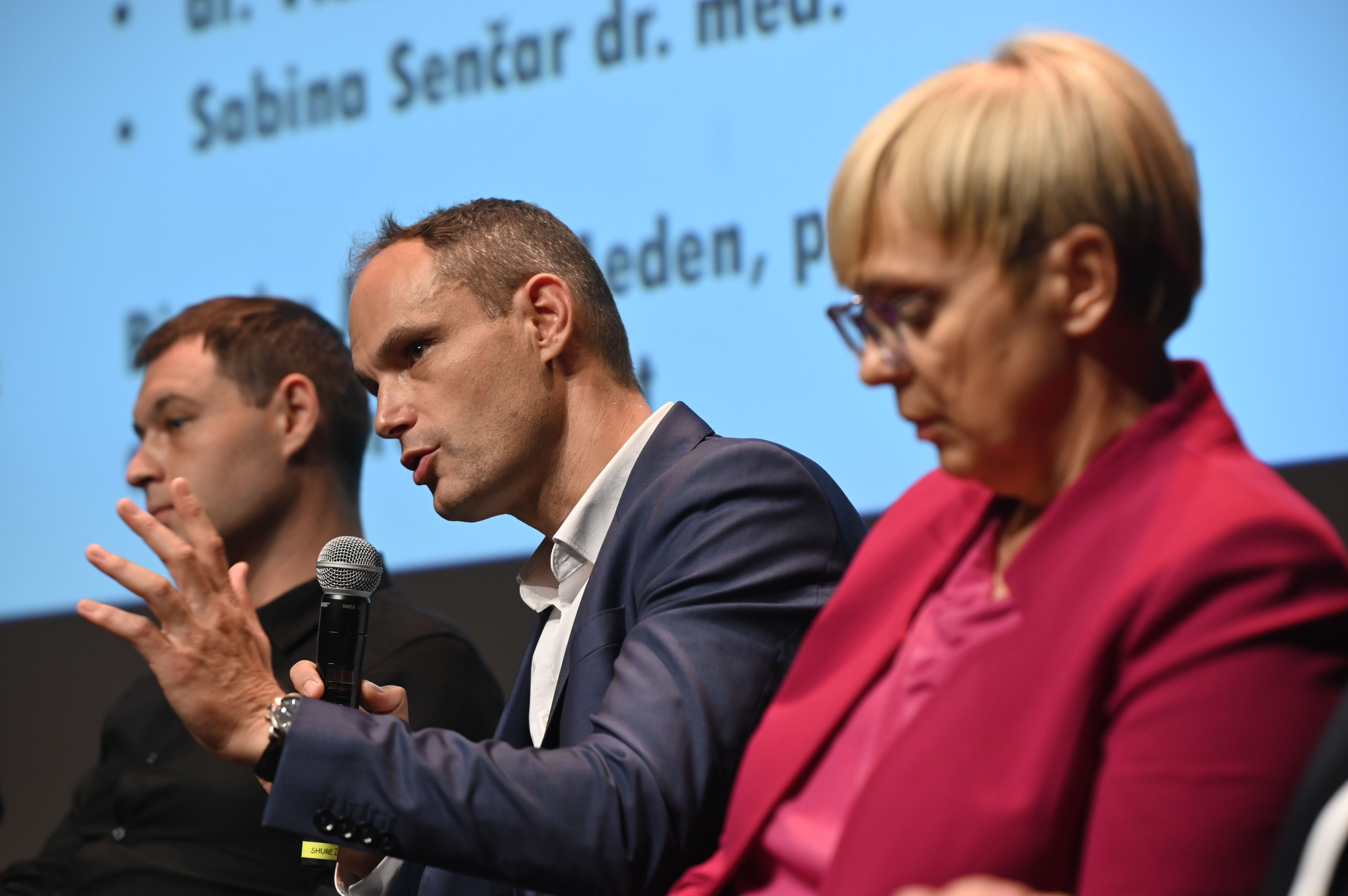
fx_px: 5052
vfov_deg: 10.1
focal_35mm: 135
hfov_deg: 15.2
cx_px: 674
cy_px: 448
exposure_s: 1/160
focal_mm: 135
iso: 2000
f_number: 4.5
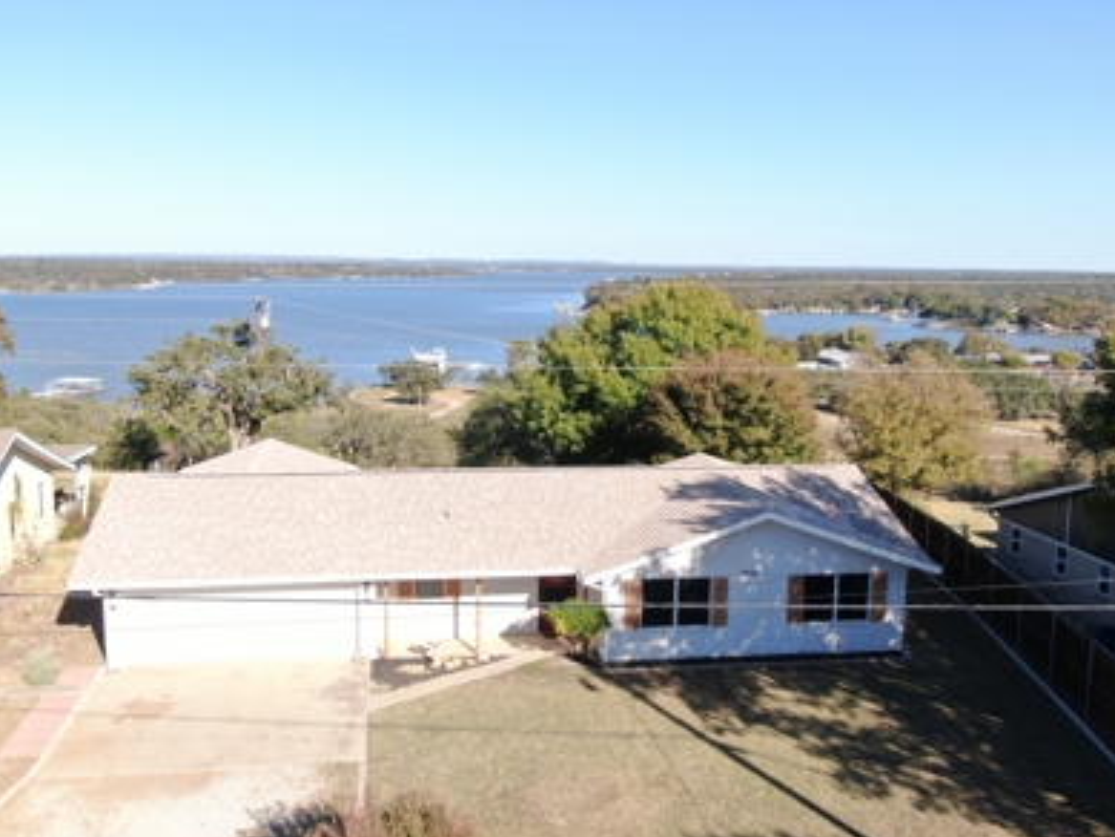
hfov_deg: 50.1
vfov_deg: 38.7
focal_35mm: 37
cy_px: 427
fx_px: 1192
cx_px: 568
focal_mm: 6.08
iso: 100
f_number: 3.3
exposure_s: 1/640
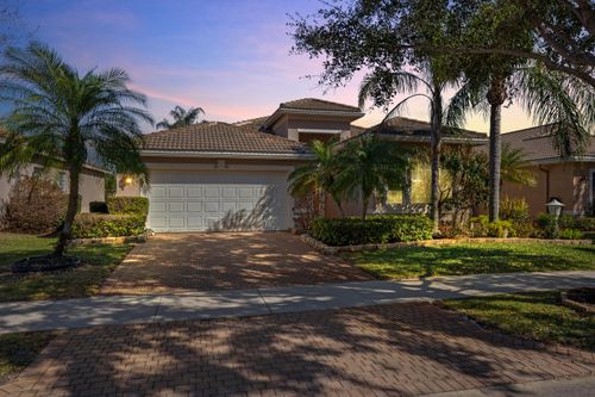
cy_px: 198
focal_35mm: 24
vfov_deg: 53.3
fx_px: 395
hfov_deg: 74.0
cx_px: 298
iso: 250
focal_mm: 23.9
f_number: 9
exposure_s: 1/200
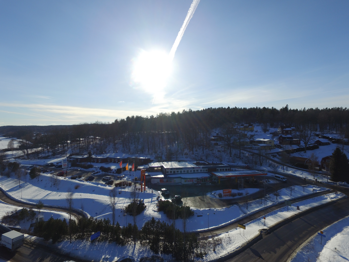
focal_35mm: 20
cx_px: 174
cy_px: 131
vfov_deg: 66.0
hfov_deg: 81.7
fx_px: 202
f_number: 2.8
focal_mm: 3.61
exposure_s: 1/2016
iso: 100
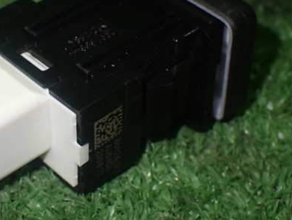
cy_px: 78
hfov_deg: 18.9
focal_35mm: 103
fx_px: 869
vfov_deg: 14.4
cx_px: 73
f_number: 3.8
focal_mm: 11.88
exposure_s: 1/60
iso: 800
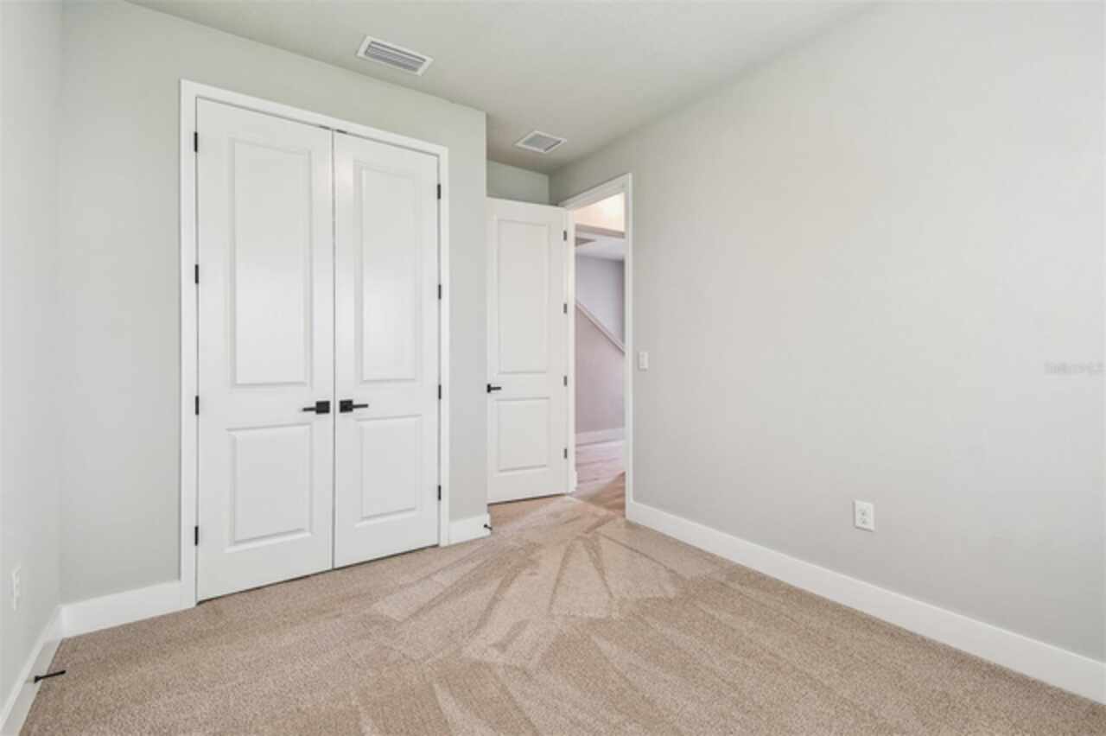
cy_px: 368
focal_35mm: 15
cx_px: 553
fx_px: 461
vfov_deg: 77.3
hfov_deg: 100.4
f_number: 7.1
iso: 100
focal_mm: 10
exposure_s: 1/20
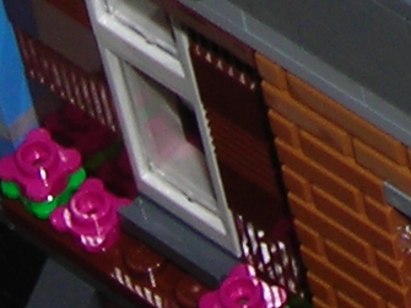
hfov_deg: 5.4
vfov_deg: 3.9
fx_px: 4320
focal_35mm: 364
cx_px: 696
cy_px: -729
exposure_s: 1/60.1
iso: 50
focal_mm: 7.8
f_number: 3.4
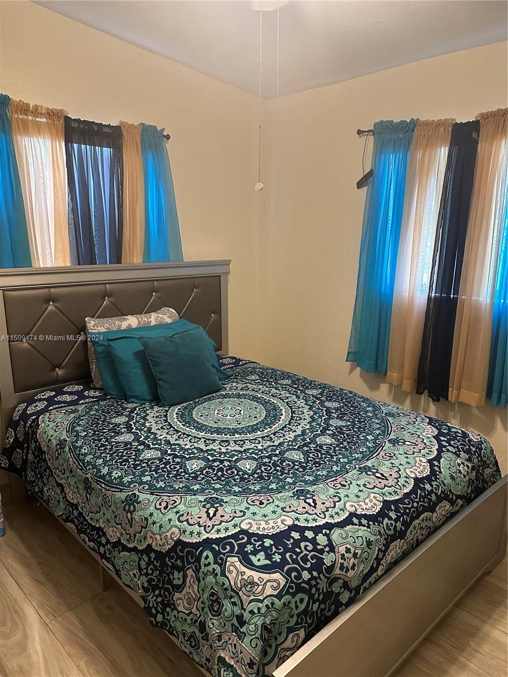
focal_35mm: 24
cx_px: 254
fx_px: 470
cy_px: 338
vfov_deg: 71.6
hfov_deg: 56.8
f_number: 1.78
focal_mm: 6.86
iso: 500
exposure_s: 1/60
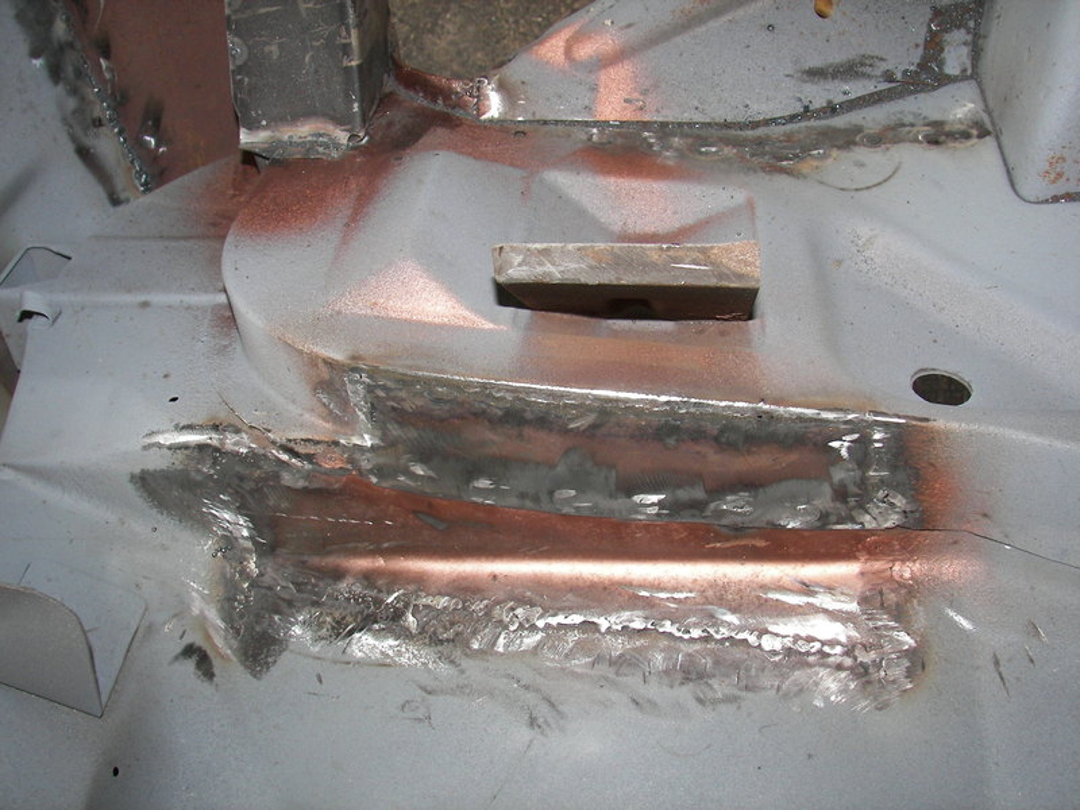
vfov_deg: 39.7
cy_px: 405
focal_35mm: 36
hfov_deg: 51.4
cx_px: 540
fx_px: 1123
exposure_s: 1/30
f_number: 2.8
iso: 100
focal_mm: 6
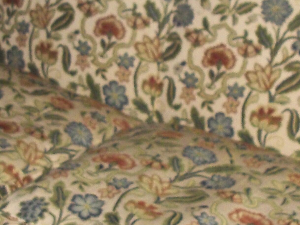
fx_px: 910
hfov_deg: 18.7
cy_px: 130
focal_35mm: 105
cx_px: 165
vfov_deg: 14.1
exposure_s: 1/60
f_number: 2.9
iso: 250
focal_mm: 5.7
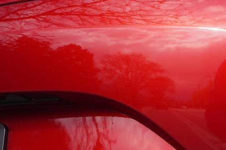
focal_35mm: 79
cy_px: 179
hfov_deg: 25.6
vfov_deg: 16.5
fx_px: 498
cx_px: 104
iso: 100
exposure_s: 1/320
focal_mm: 19
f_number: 5.6
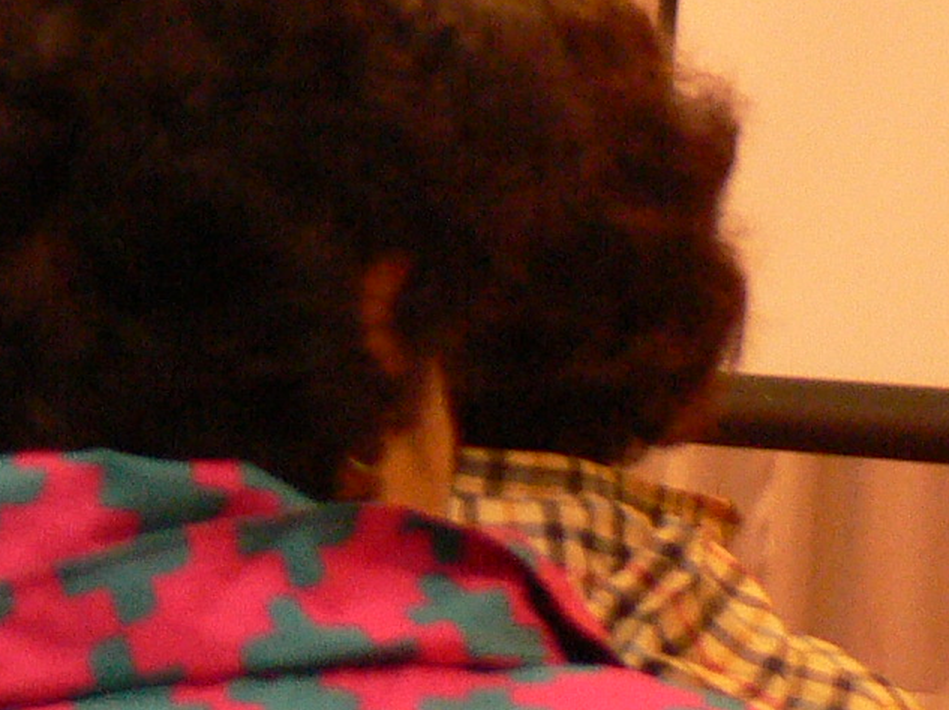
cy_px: 87
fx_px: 10604
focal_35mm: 387
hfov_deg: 5.0
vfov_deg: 3.8
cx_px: -1270
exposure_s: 1/15
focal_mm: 15.9
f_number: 3.2
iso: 200
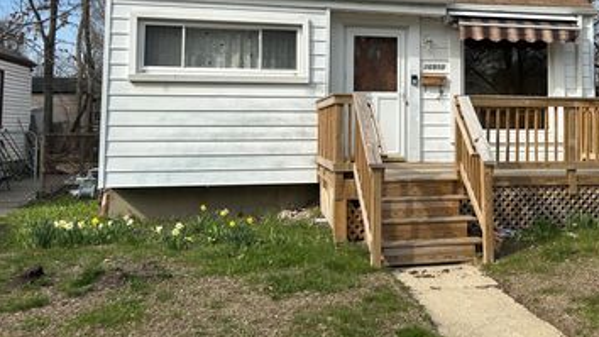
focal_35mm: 40
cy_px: 86
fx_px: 635
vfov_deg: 29.2
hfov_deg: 49.2
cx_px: 420
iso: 50
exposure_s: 1/4115
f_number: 1.5
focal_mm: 5.7
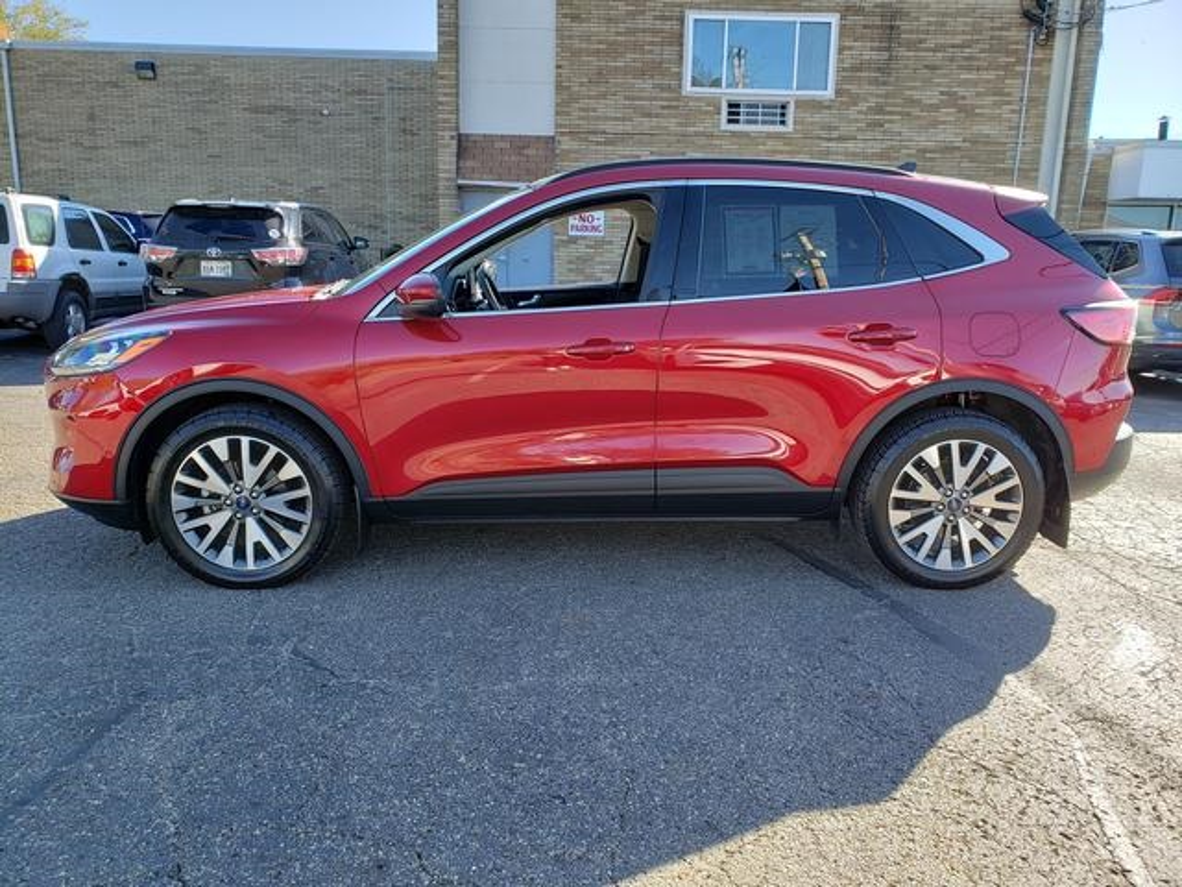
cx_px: 591
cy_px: 444
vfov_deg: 53.1
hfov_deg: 67.3
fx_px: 888
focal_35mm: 26
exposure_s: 1/251
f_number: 2.4
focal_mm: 4.3
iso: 50
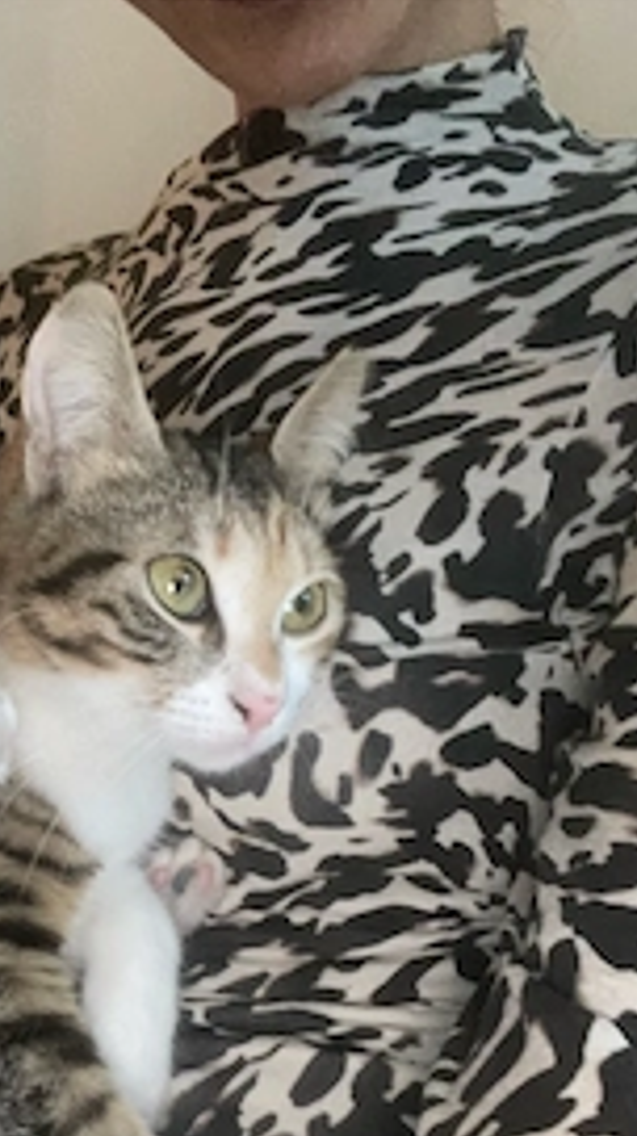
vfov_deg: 52.1
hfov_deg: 30.9
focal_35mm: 37
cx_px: 101
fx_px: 1113
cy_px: 830
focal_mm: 2.71
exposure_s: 1/33
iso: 320
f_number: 2.2
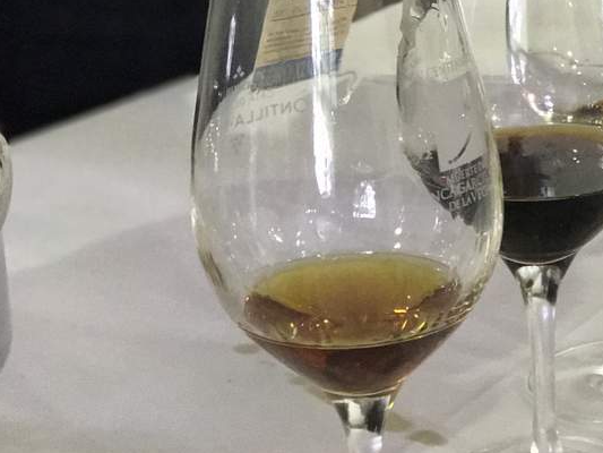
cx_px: 561
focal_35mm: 107
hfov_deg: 18.0
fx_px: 1864
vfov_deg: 13.7
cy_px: 40
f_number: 2.8
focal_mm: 6.6
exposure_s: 1/50
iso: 400
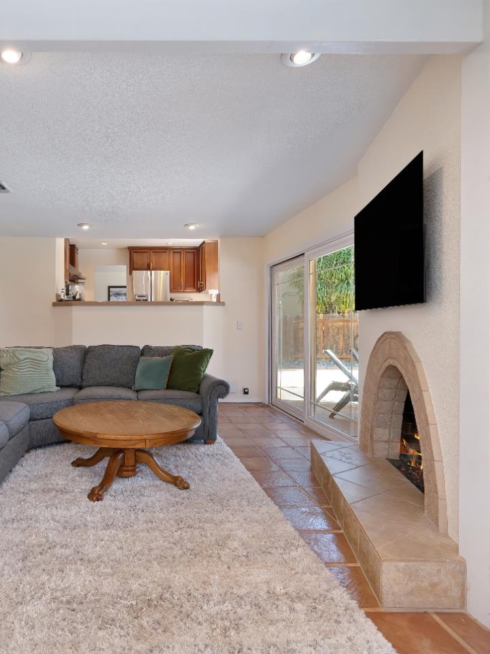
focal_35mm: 21
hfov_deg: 60.4
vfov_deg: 78.9
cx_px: 129
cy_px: 340
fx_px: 396
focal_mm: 14
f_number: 4
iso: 640
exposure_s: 1/60
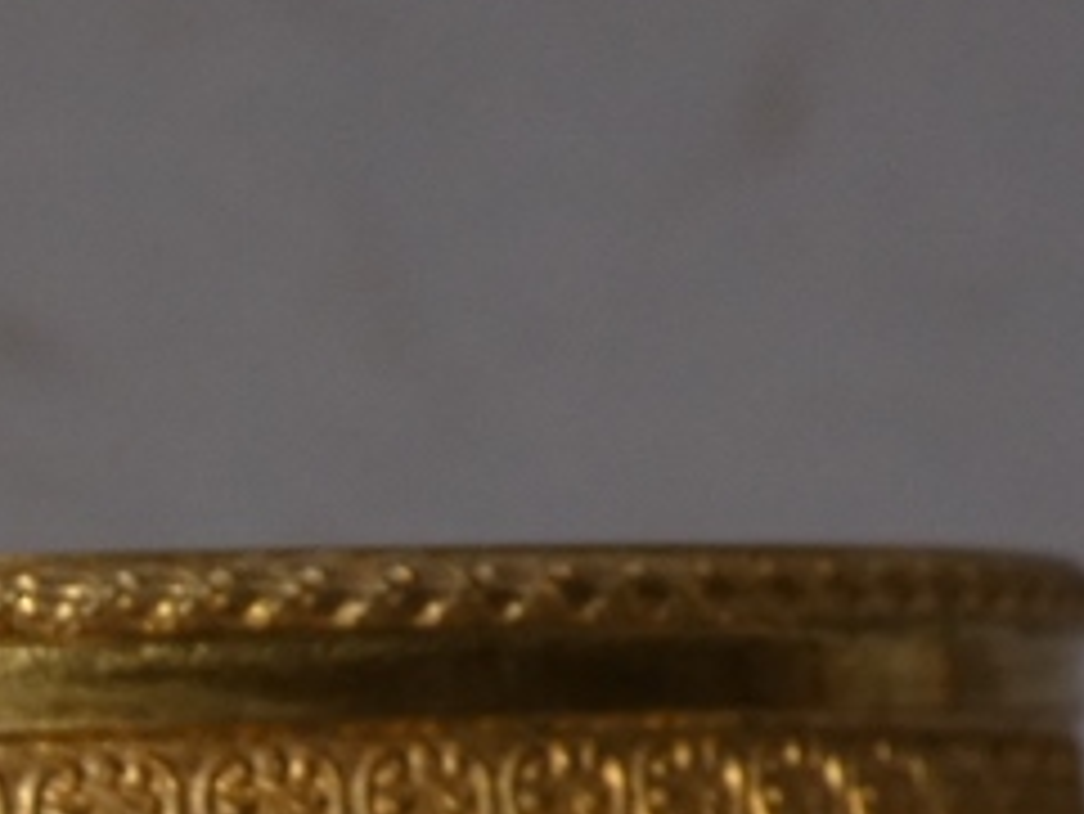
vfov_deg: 3.7
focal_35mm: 395
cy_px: 1588
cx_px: -607
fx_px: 12376
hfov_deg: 5.0
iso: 125
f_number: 4.7
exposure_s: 1/125
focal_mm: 16.6
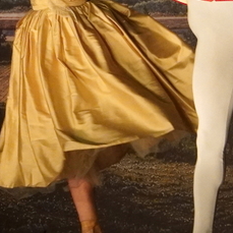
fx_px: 4371
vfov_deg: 3.1
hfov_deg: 3.1
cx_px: 18
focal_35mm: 574
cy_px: 26
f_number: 4
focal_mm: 86
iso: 2500
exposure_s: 1/200
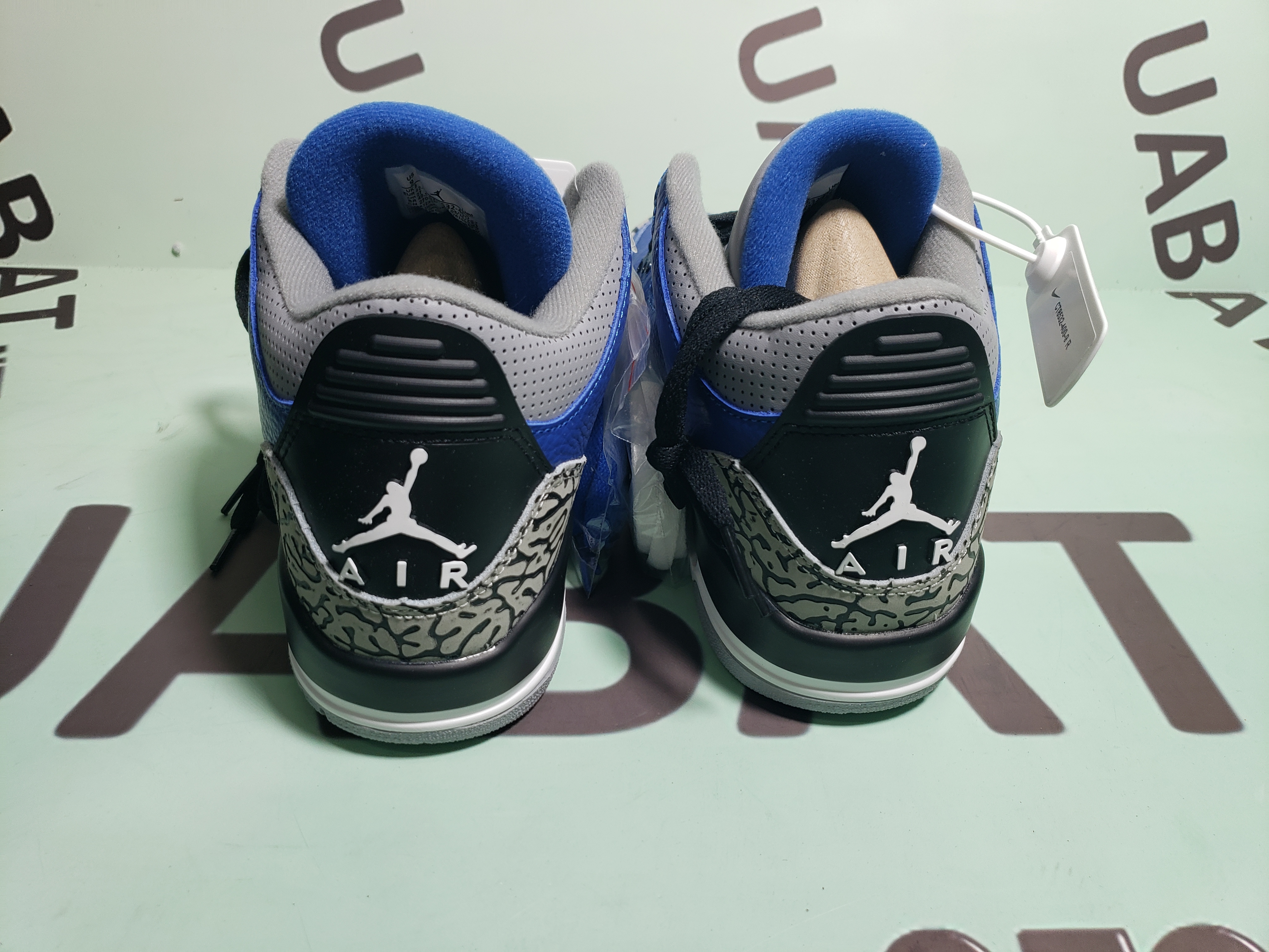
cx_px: 634
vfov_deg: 53.1
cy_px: 476
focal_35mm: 26
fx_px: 953
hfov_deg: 67.3
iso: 50
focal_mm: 4.3
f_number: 1.5
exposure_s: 1/235
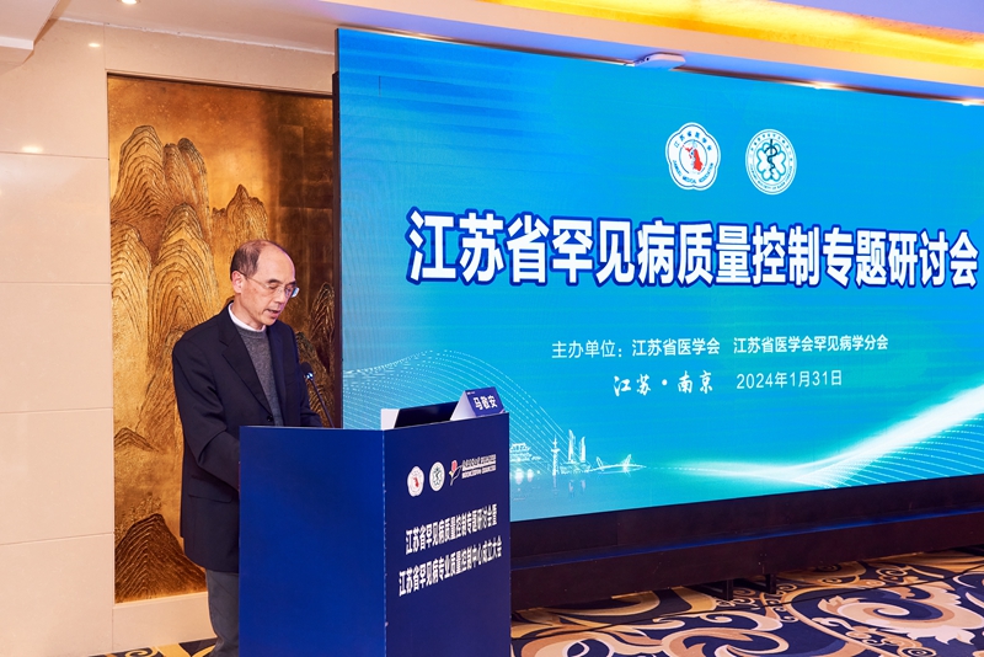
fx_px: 1094
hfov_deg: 48.4
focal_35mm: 40
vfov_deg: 33.4
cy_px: 328
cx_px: 492
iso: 640
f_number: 5
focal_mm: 40
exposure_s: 1/125
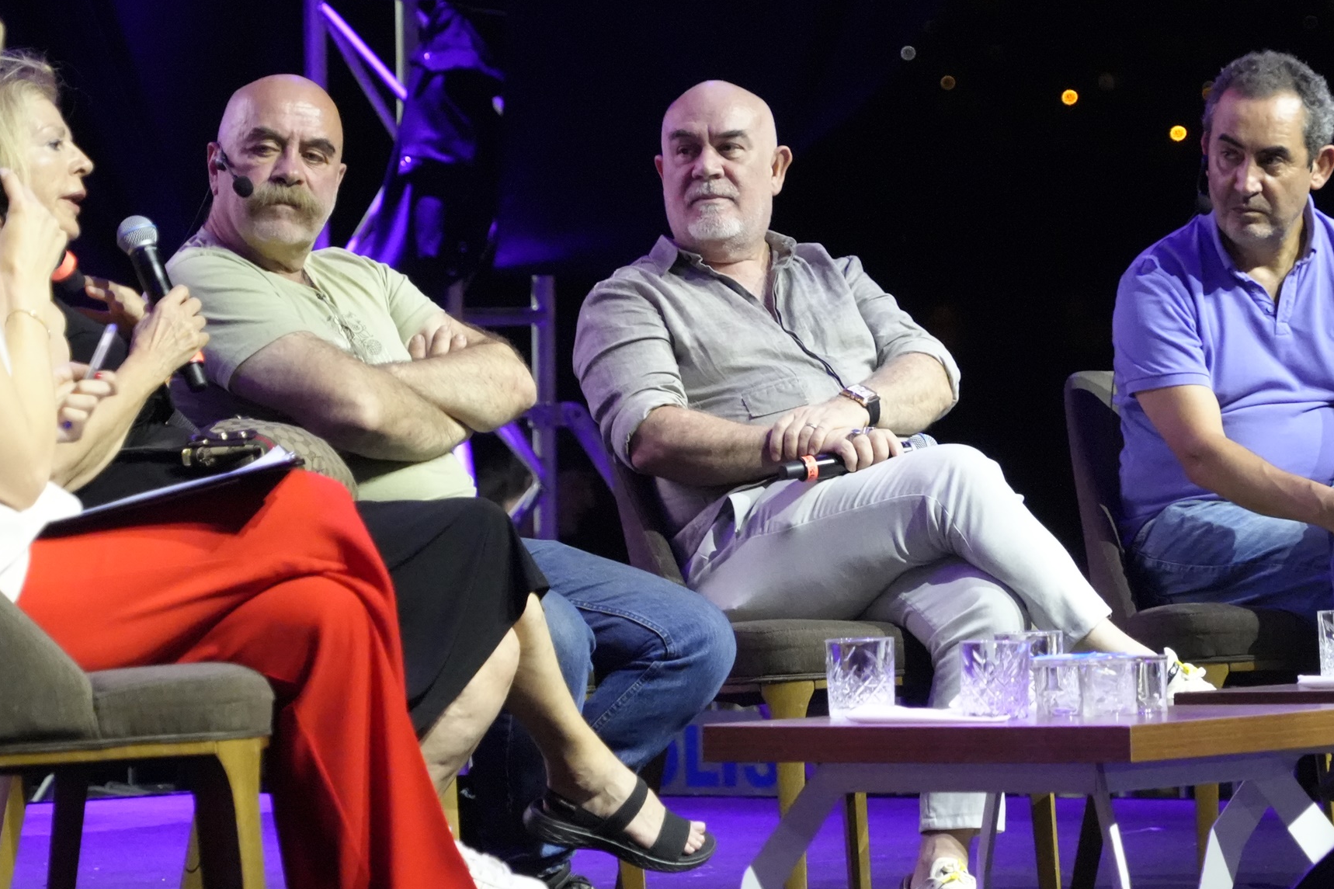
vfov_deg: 5.4
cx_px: 773
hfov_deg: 8.1
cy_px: 159
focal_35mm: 255
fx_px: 9448
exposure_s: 1/125
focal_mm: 146
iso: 12800
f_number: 6.3
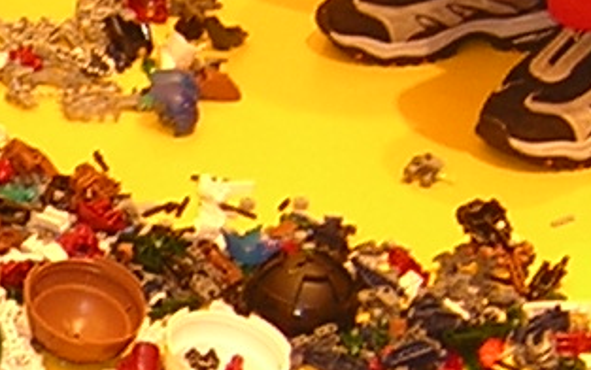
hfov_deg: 10.4
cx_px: -247
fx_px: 3142
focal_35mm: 195
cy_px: 255
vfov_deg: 6.7
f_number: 2.6
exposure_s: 1/30
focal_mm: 4.7
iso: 100
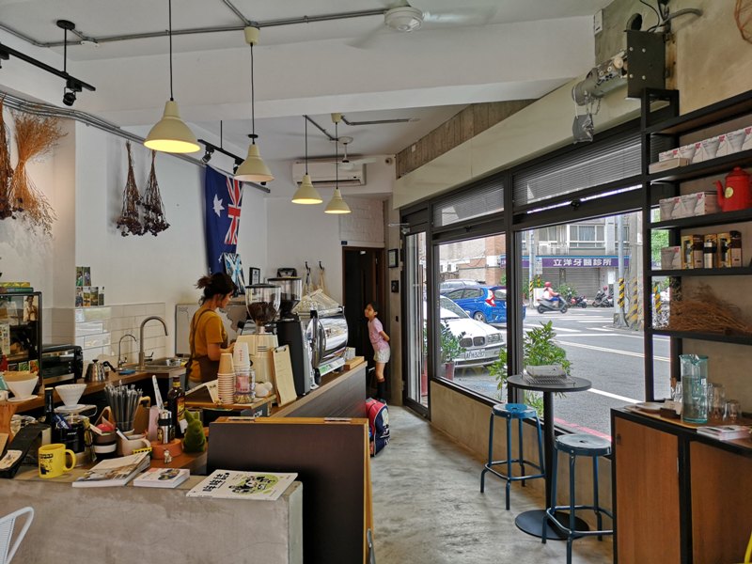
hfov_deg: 65.3
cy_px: 282
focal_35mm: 27
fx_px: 587
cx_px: 376
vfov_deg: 51.4
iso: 100
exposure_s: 1/120
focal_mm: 3.95
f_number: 1.8
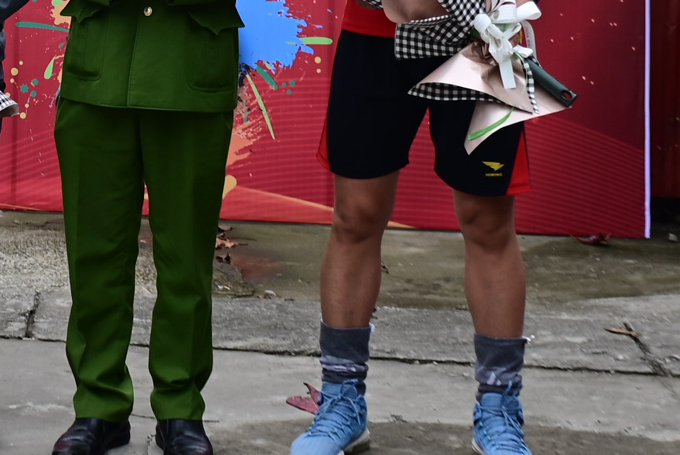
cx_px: -80
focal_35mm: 123
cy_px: -59
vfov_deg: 11.0
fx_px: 2325
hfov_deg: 16.1
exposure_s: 1/200
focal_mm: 30
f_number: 4
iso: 200
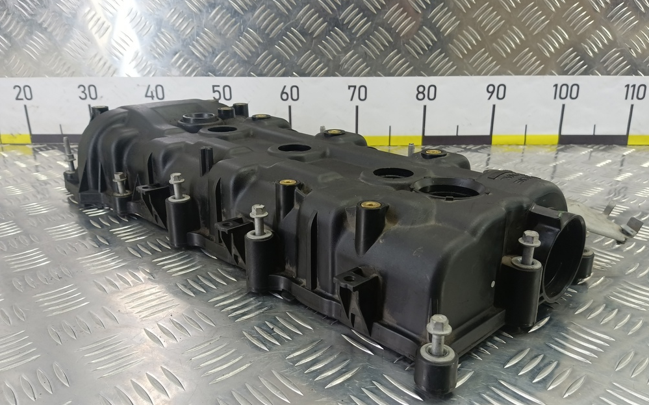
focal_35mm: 25
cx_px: 332
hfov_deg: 72.5
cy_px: 223
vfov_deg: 49.2
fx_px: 442
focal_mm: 4.11
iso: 168
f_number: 1.6
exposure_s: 1/50
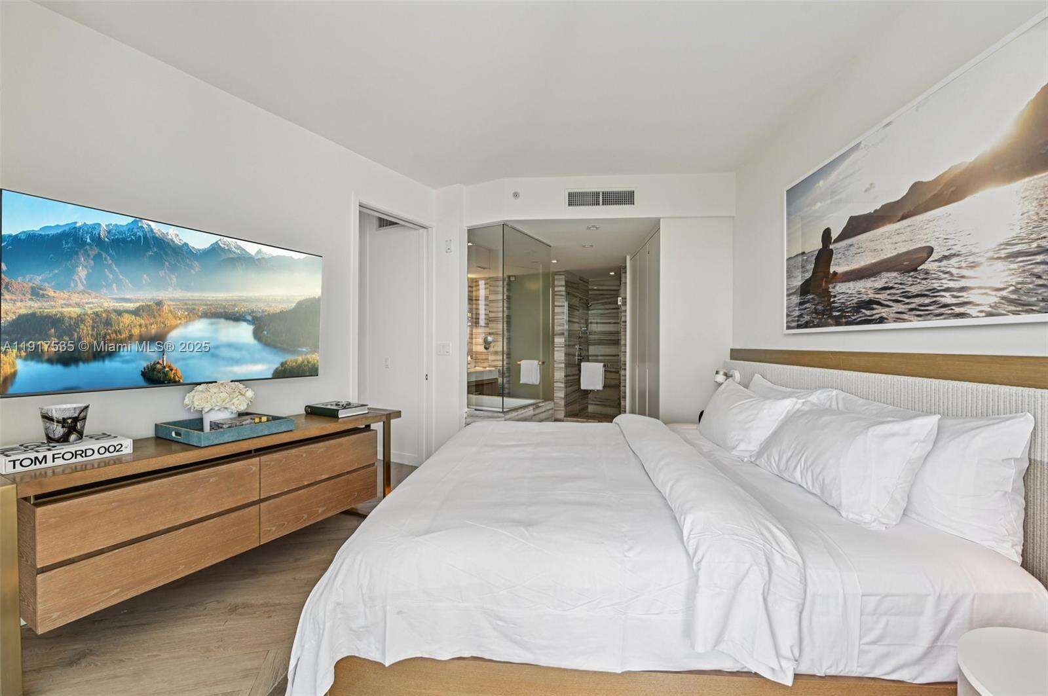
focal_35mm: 15
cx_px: 524
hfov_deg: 100.5
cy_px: 348
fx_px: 436
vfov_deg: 77.2
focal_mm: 15
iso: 100
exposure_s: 1/30
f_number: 7.1
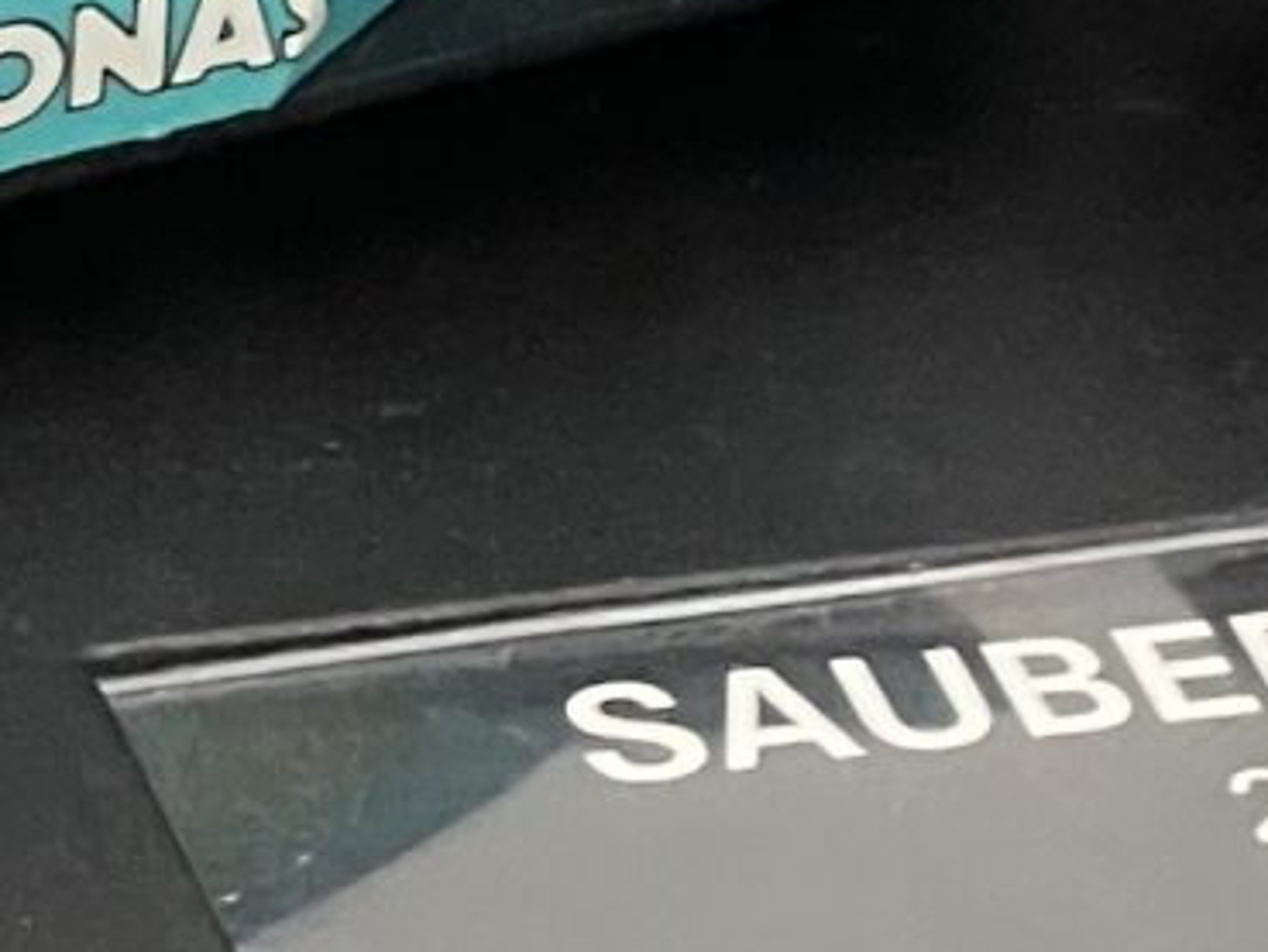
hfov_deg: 5.5
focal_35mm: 361
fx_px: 13228
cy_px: 251
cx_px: -440
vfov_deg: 4.1
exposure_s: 1/40
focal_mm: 6
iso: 640
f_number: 2
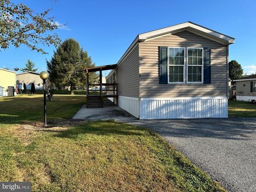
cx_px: 128
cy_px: 96
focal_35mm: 24
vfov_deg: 56.8
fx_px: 177
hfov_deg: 71.6
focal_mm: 6.86
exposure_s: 1/2252
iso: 80
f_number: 1.78
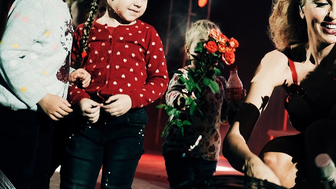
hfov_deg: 26.2
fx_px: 704
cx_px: 287
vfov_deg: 15.2
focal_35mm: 79
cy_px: 58
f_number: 2.8
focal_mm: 25.7
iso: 1000
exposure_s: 1/160
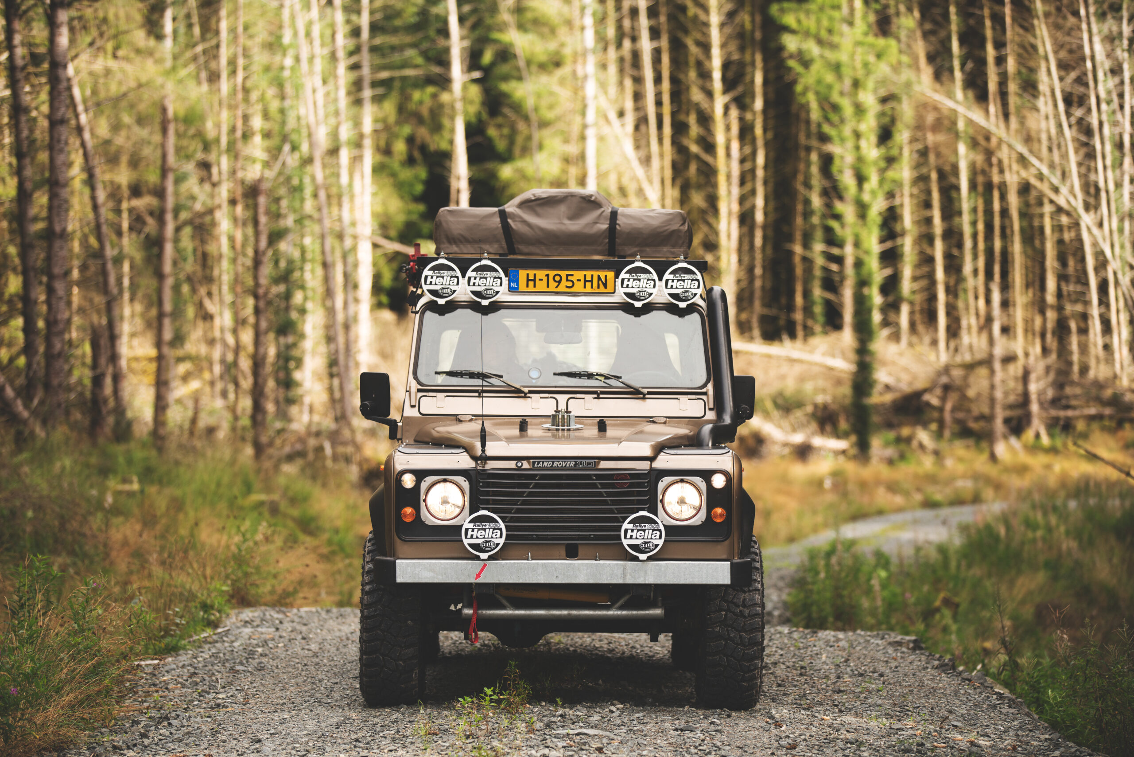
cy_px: 378
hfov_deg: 16.6
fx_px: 3875
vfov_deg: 11.2
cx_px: 567
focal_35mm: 123
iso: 160
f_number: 2.8
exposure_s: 1/640
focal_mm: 123
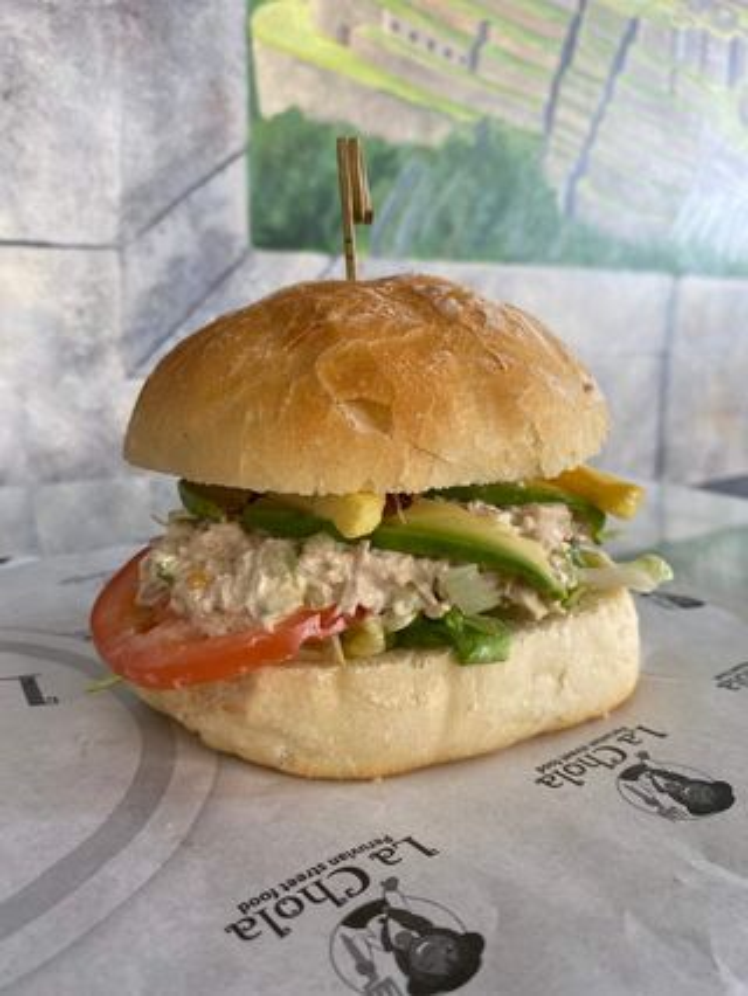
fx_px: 748
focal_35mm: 26
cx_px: 374
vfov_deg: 67.3
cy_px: 498
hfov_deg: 53.1
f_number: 1.8
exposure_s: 1/111
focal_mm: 4.25
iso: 125
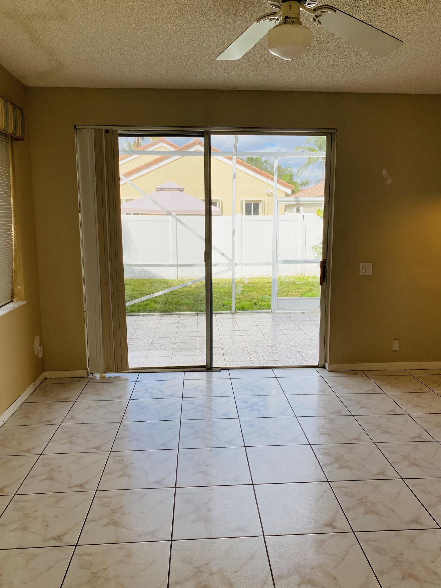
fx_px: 459
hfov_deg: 51.3
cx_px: 223
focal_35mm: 27
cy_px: 287
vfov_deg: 65.3
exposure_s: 1/524
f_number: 1.8
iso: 32
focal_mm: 4.25
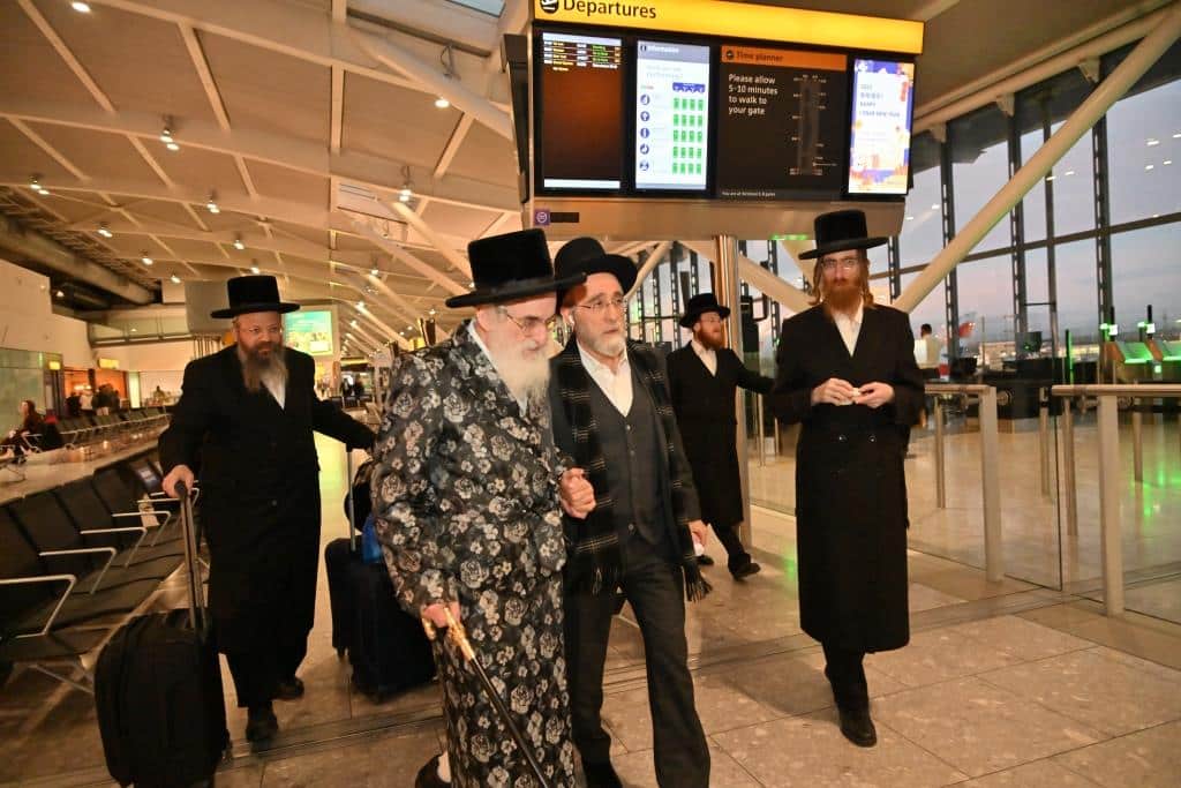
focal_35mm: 24
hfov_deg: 73.7
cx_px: 590
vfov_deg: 53.1
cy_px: 394
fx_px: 787
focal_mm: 24
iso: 2500
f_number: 4
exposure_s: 1/200
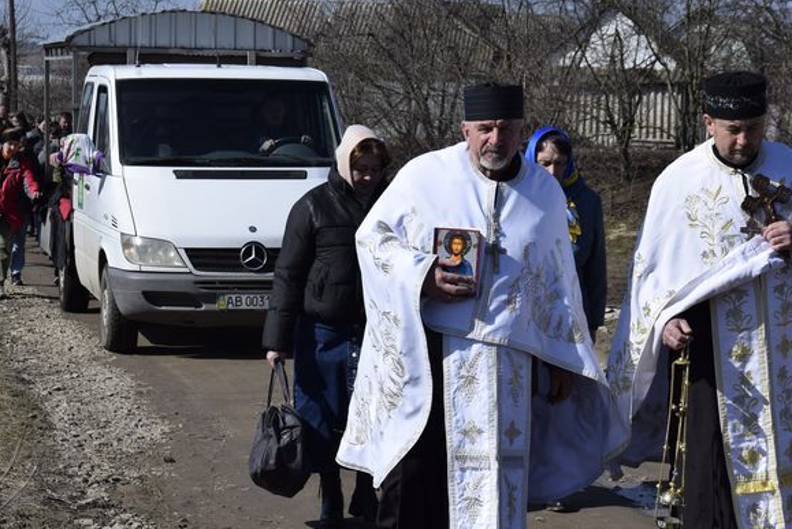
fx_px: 2224
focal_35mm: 101
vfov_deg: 13.6
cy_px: 292
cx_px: 445
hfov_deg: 20.2
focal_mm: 52
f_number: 11
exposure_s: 1/500
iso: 200
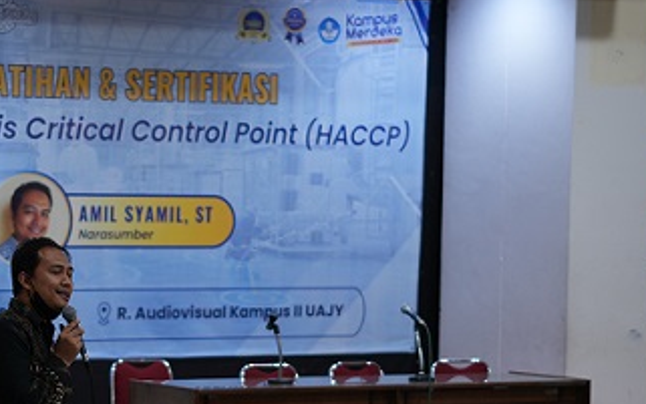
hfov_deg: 13.7
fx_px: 2660
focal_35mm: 151
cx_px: 51
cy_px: 348
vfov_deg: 8.7
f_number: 1.4
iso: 200
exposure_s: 1/50
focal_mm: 50
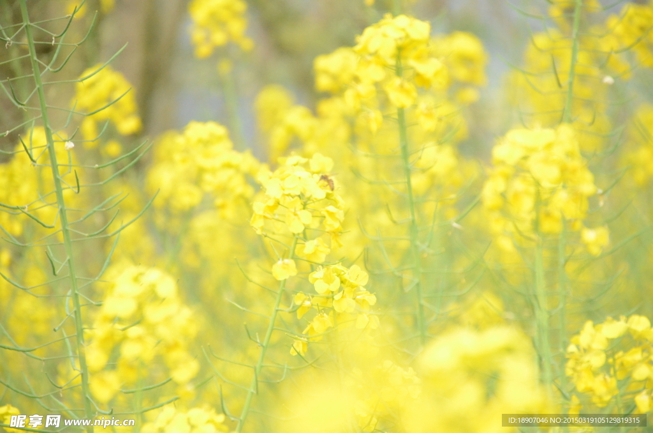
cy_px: 216
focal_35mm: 210
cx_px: 326
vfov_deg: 6.5
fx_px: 3801
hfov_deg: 9.8
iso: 6400
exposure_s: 1/8000
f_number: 5.6
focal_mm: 140
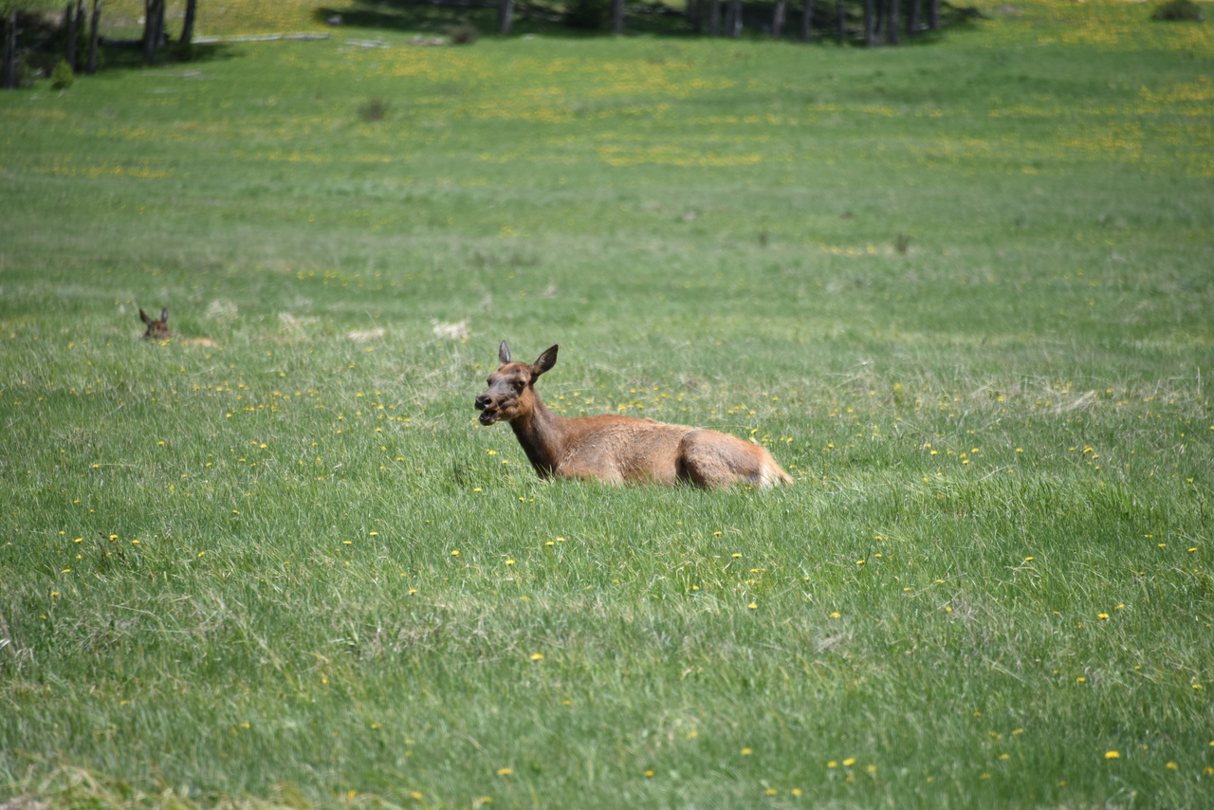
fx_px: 10118
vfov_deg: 4.6
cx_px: 607
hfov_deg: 6.9
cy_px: 405
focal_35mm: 300
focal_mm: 300
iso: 200
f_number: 5.6
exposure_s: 1/640
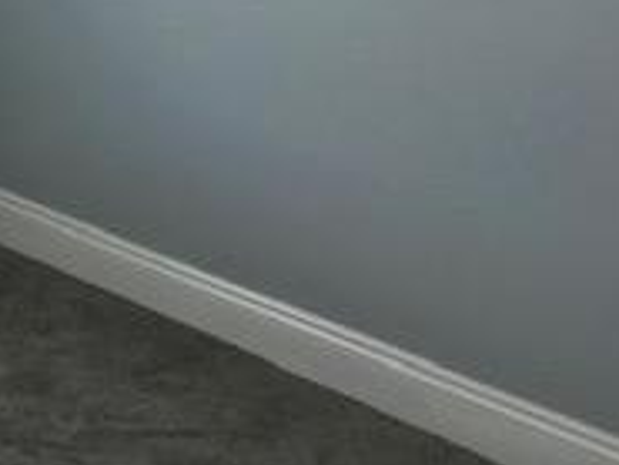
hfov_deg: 17.9
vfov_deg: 14.5
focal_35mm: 97
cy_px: -177
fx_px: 1736
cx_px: -325
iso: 25
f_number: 1.8
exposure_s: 1/60
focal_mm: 3.99
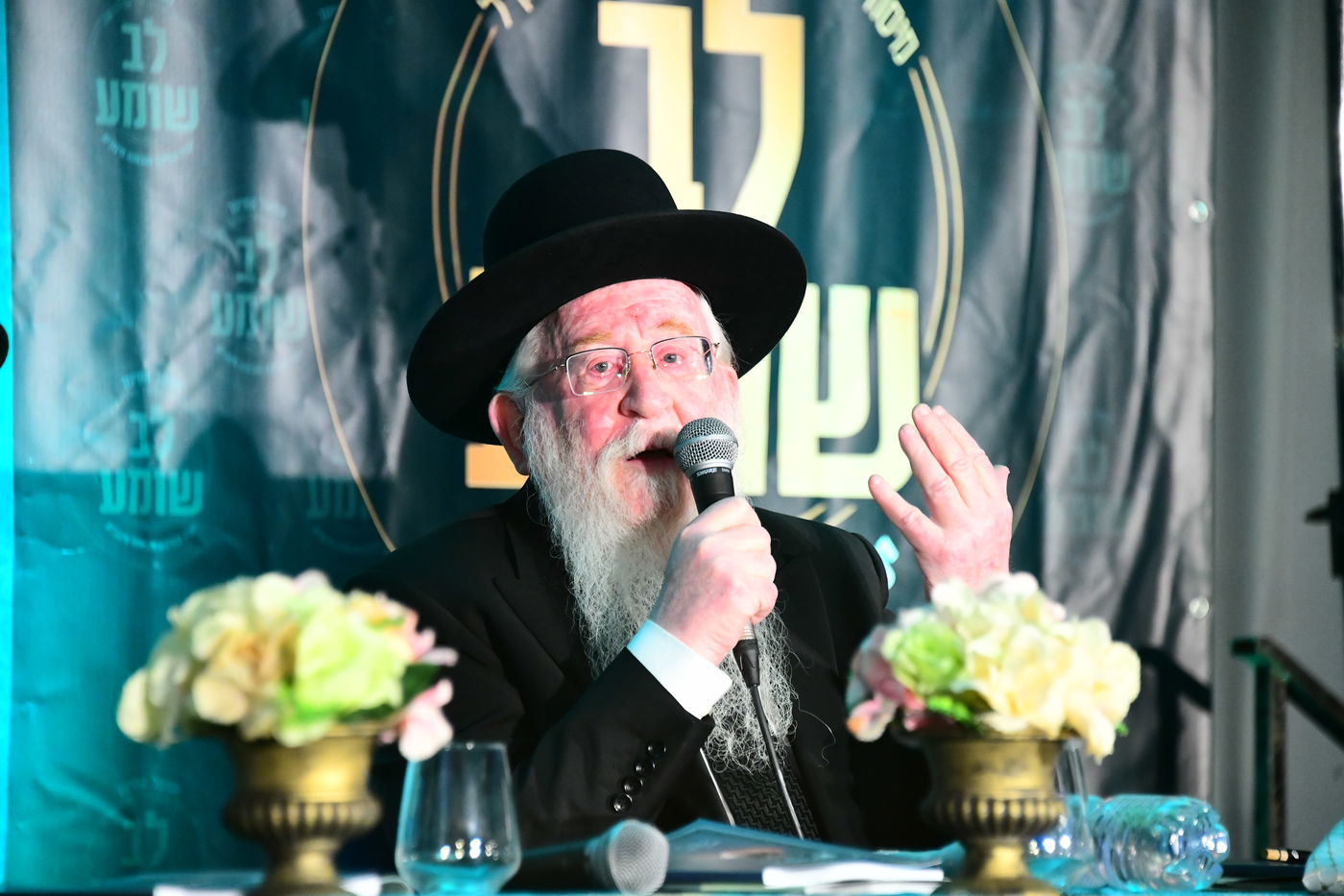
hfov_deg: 10.3
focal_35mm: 200
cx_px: 672
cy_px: 448
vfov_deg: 6.9
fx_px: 7465
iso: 5000
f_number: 5.6
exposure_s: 1/125
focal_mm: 200
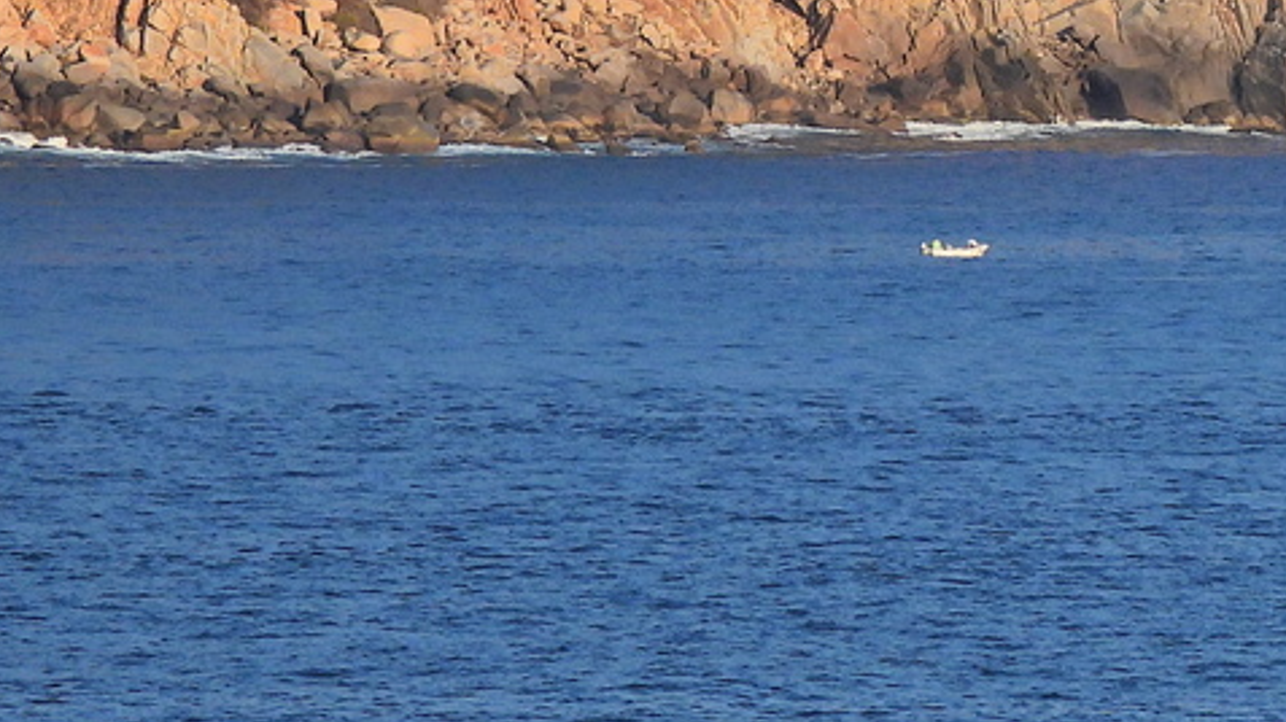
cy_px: -552
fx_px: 18443
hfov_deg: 4.0
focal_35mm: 541
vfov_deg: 2.2
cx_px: 1310
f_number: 4.5
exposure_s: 1/800
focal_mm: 33
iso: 100
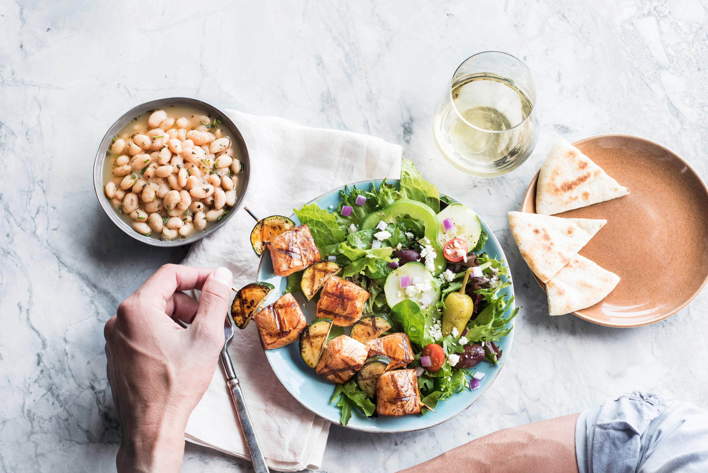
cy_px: 236
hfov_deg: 23.9
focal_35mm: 85
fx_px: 1672
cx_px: 354
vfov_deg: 16.1
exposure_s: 1/3
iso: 100
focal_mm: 85
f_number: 7.1
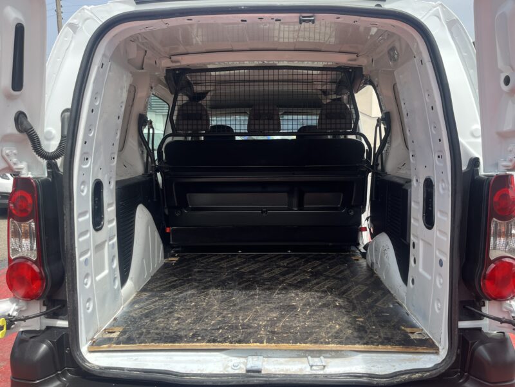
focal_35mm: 26
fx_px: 387
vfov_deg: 53.1
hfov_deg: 67.3
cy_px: 194
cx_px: 258
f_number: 1.6
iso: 50
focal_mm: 5.1
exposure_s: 1/827
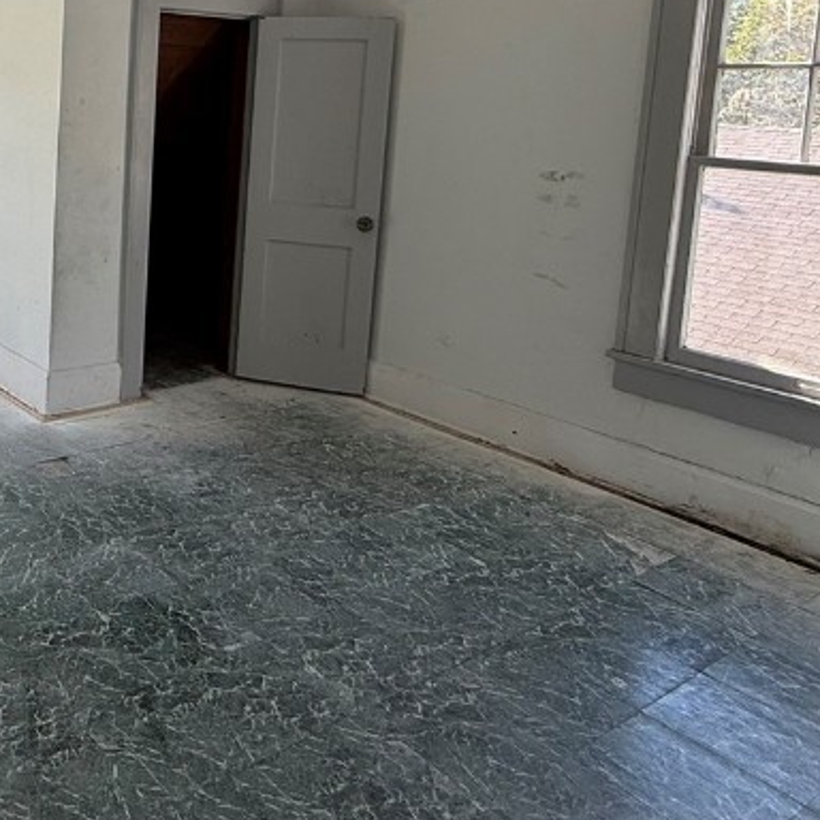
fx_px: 884
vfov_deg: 47.3
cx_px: 17
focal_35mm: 33
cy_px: 177
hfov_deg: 43.3
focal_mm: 2.22
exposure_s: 1/177
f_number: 2.2
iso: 50
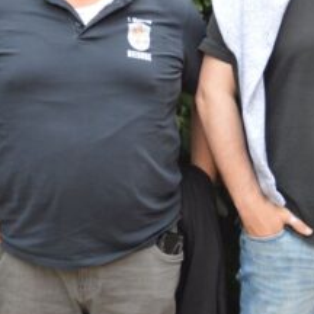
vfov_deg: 16.6
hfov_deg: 17.0
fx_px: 1047
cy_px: -14
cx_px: 102
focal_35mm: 102
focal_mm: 24
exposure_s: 1/80
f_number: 4.5
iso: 400
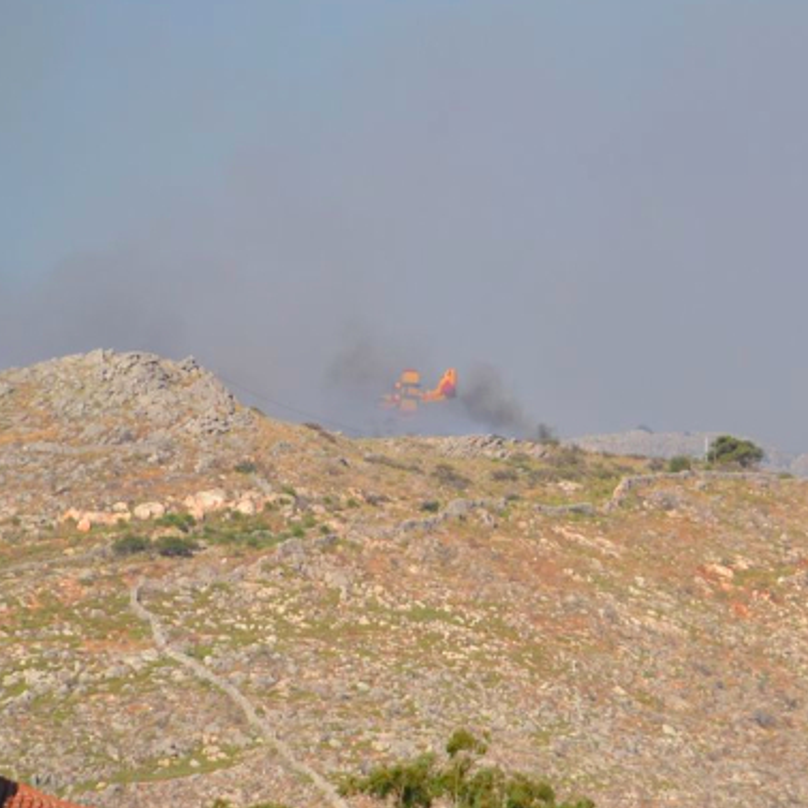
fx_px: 14260
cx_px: 556
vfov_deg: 3.2
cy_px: 339
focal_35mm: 540
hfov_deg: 3.2
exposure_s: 1/2000
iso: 400
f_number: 6.3
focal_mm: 200
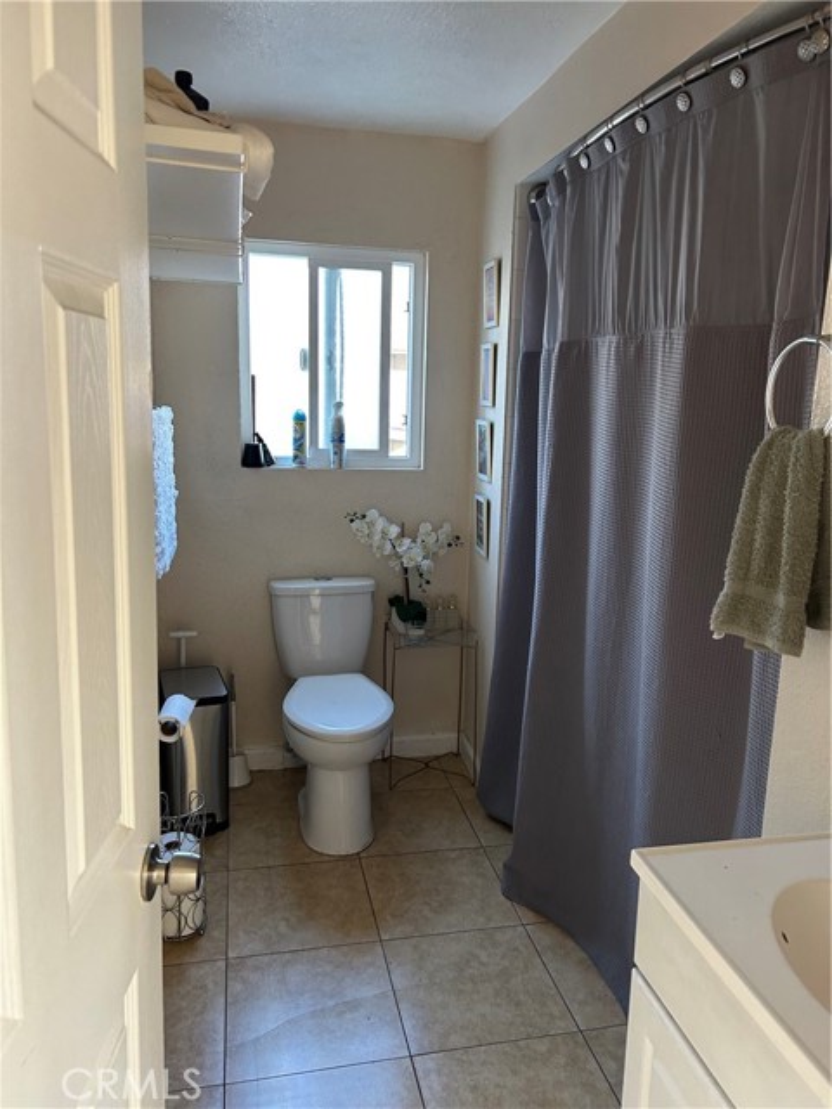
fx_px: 833
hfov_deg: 53.1
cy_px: 554
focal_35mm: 26
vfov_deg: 67.3
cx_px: 416
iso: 200
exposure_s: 1/60
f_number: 1.5
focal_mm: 5.7
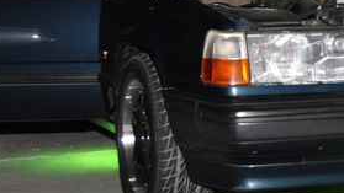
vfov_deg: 10.5
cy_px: 9
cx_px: 346
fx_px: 1049
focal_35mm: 115
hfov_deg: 18.1
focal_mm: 32
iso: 800
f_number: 4
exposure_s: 1/60
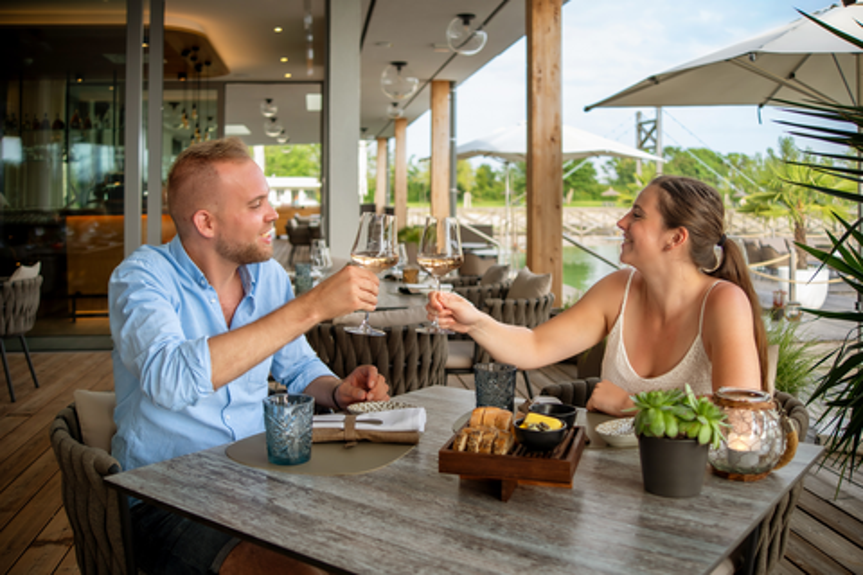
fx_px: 839
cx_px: 432
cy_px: 288
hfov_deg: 54.4
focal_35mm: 35
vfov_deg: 37.9
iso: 200
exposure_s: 1/160
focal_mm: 35
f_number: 4
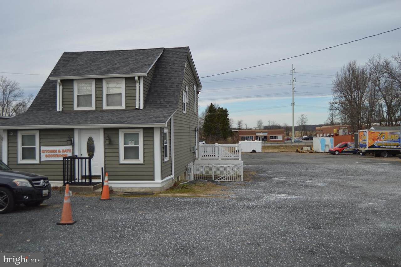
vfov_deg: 43.5
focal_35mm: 30
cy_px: 134
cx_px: 200
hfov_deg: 62.0
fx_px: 334
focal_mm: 20
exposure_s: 1/800
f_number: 3.5
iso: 100
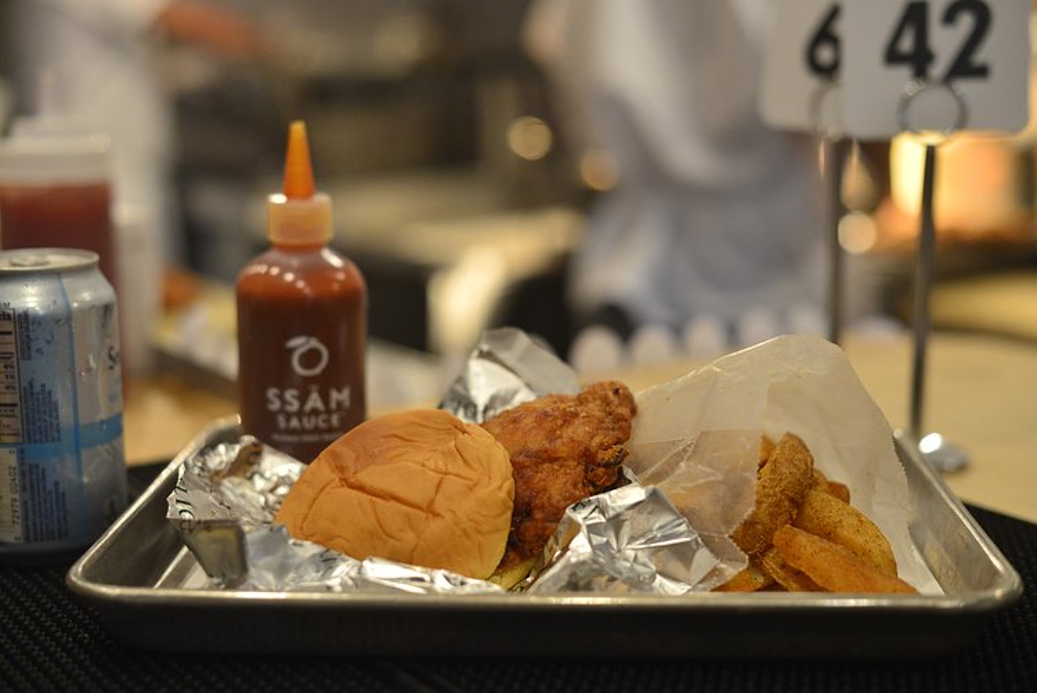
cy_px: 346
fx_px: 1441
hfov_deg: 39.6
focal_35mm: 50
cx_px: 518
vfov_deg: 27.0
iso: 1600
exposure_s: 1/250
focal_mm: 50
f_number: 2.5
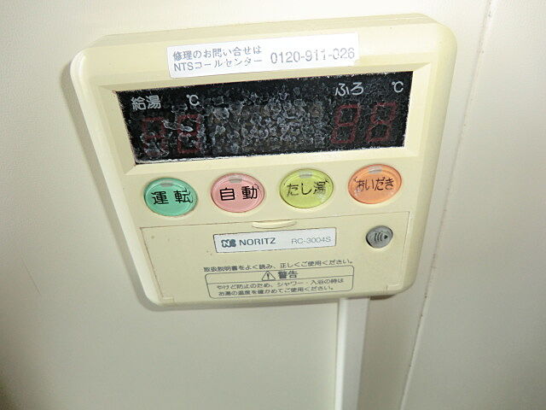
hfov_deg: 71.6
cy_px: 205
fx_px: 379
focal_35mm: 24
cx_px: 273
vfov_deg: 56.8
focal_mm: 4.3
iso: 100
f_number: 3.2
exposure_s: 1/60
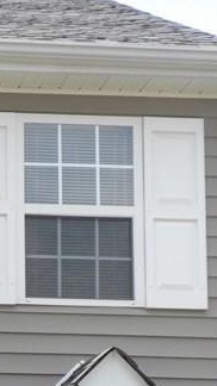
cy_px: 429
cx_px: -206
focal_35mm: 179
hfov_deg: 6.6
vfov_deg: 11.8
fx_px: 1833
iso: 64
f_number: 4.3
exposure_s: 1/243
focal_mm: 9.1
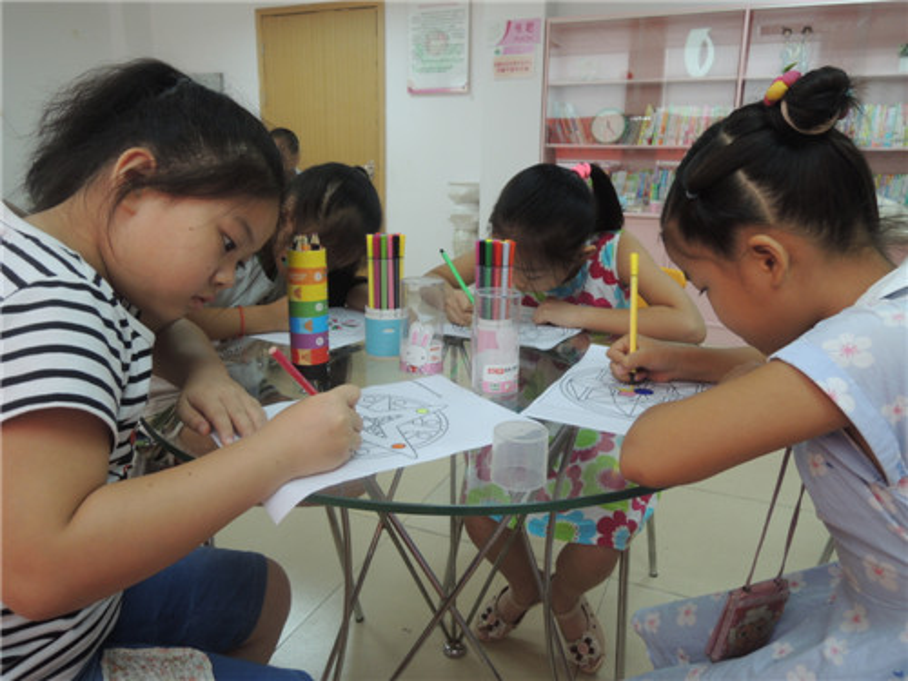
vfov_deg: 56.8
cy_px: 340
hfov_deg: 71.6
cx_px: 454
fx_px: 630
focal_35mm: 24
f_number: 2.8
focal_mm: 4.3
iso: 140
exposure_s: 1/30
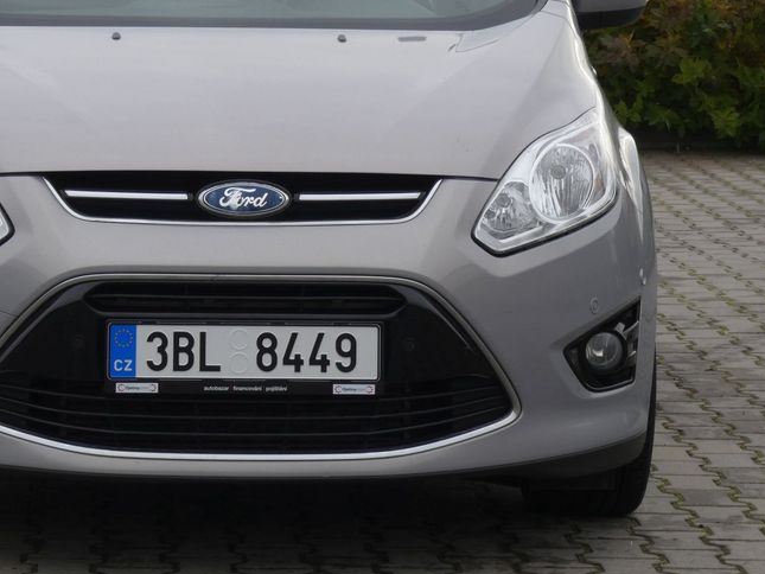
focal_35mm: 162
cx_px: 228
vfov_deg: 9.2
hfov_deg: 12.2
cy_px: 161
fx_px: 3581
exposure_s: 1/125
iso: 80
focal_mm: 18.3
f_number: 5.6
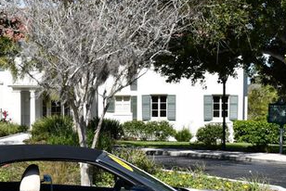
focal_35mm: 108
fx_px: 859
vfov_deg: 12.6
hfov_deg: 18.8
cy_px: 158
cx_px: 73
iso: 100
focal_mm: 26
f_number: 8
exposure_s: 1/250
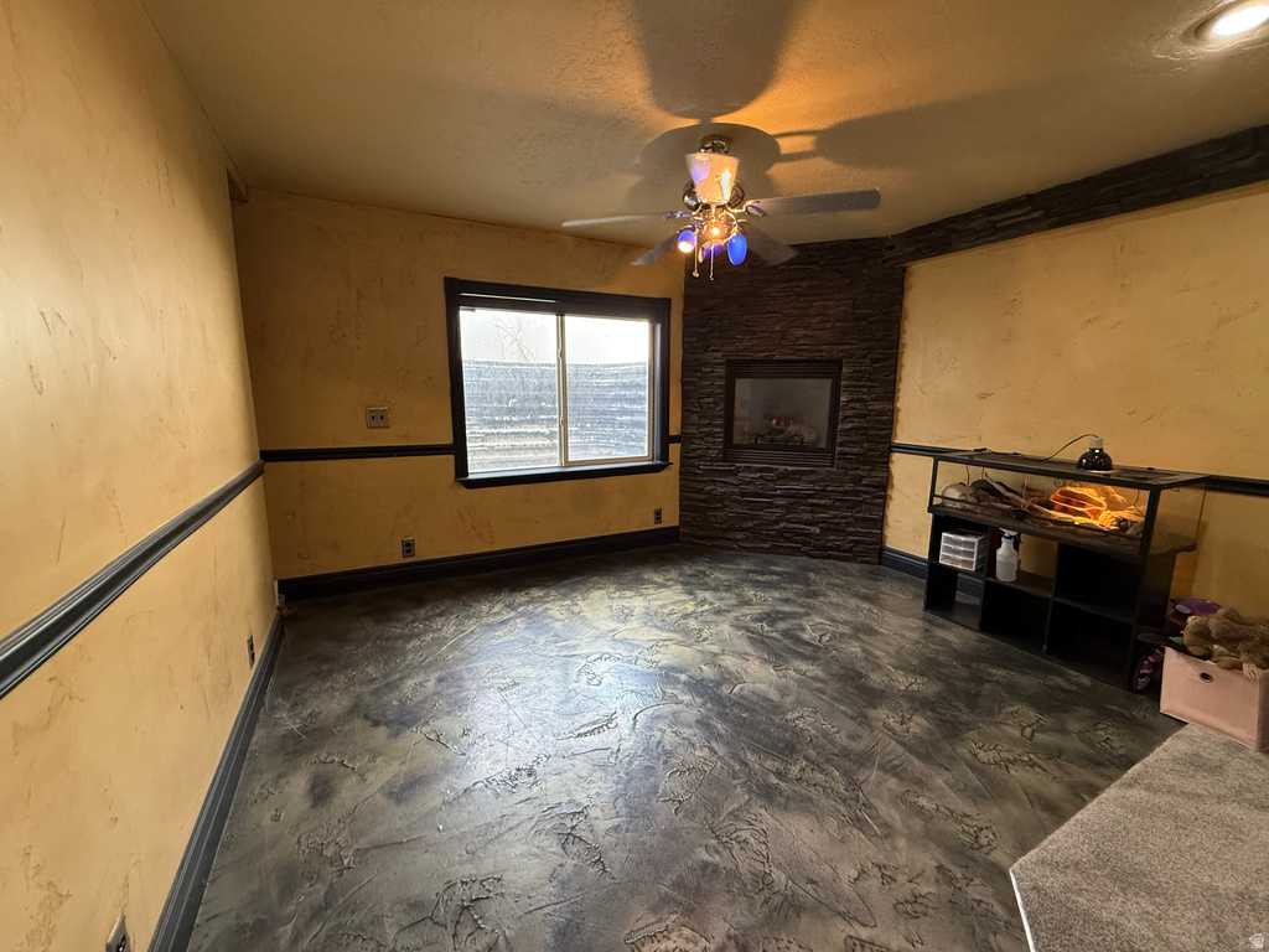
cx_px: 634
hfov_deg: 102.1
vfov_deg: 85.7
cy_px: 476
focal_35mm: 14
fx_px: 513
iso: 320
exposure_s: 1/120
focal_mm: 2.22
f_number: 2.2
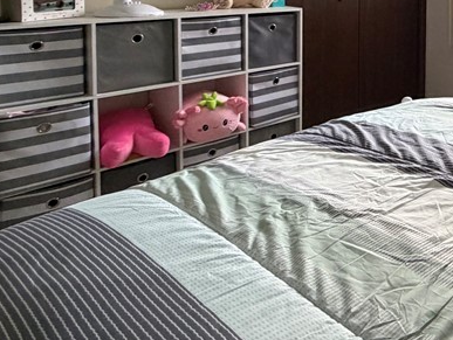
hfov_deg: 39.4
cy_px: 0
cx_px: 516
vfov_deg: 35.1
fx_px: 485
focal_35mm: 37
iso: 320
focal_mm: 2.22
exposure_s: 1/75
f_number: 2.2
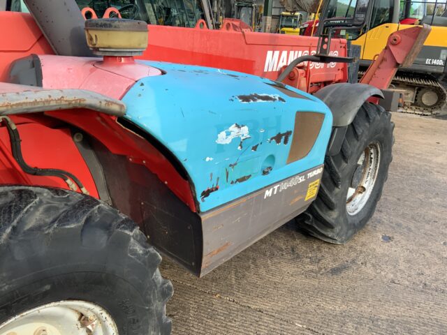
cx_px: 224
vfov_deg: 48.2
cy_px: 168
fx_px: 374
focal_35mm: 29
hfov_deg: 61.7
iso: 16
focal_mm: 3
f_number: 1.8
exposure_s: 1/320
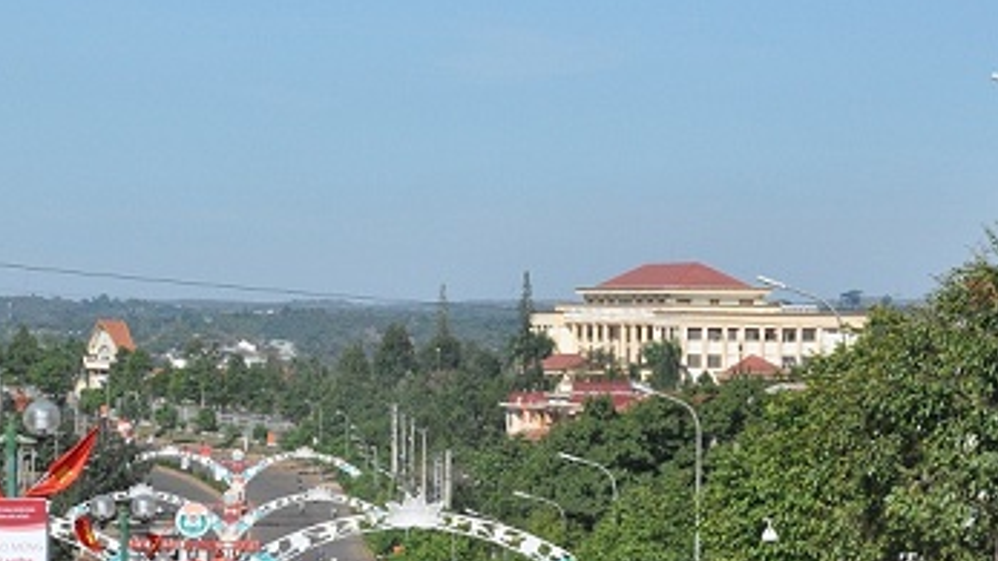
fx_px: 5053
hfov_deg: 11.3
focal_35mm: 191
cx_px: 319
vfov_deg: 6.3
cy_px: 460
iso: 1000
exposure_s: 1/2000
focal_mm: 66
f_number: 11
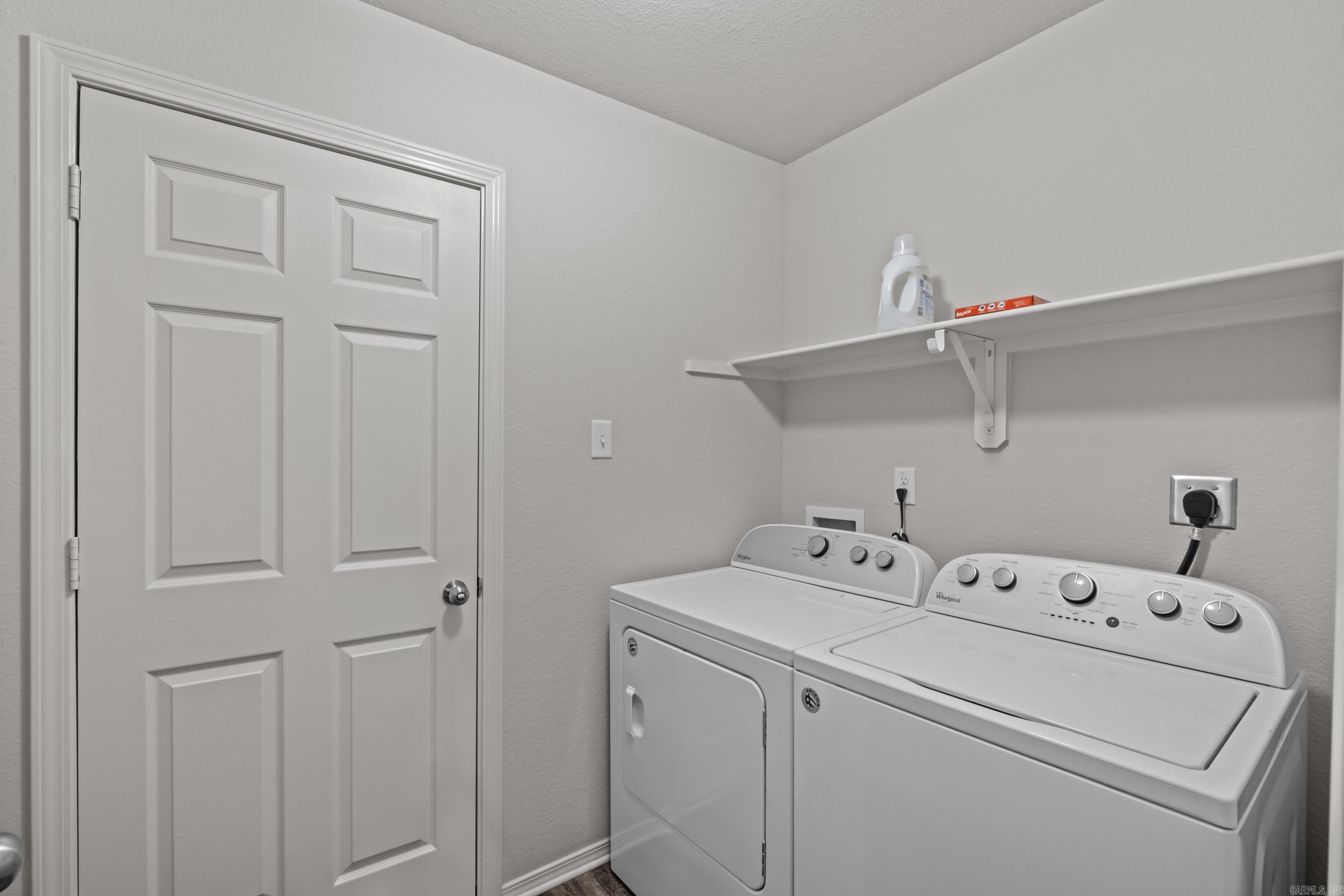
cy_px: 448
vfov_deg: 77.3
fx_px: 560
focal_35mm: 15
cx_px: 672
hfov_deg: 100.4
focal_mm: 10
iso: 800
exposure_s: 1
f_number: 7.1
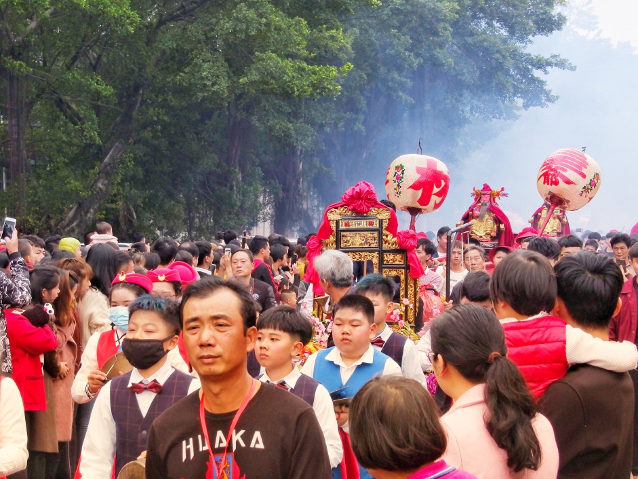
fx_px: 1880
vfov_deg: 14.5
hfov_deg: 19.2
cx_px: 233
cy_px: 244
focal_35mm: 102
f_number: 6.3
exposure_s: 1/250
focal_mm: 40
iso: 200
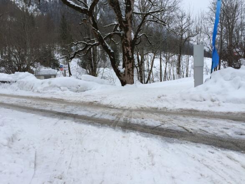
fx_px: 205
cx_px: 122
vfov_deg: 48.2
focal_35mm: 29
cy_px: 92
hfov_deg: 61.7
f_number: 2.2
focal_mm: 4.15
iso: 32
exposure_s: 1/920
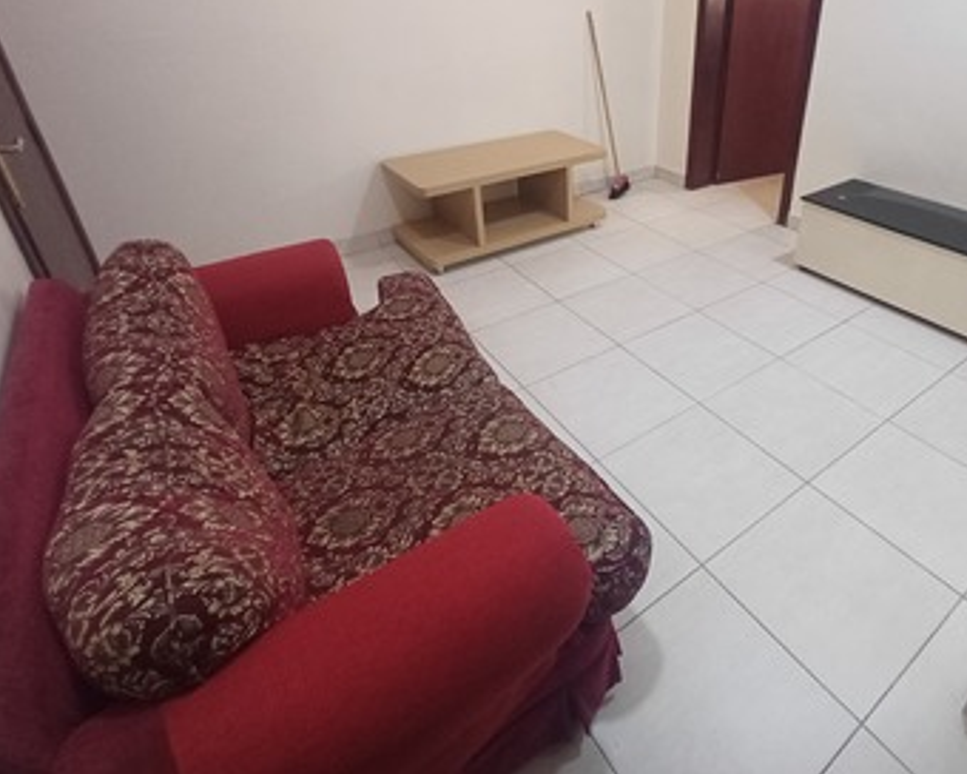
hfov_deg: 76.0
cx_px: 616
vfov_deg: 64.6
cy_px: 289
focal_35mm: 21
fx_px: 601
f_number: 2.2
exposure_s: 1/50
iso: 250
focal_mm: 1.64
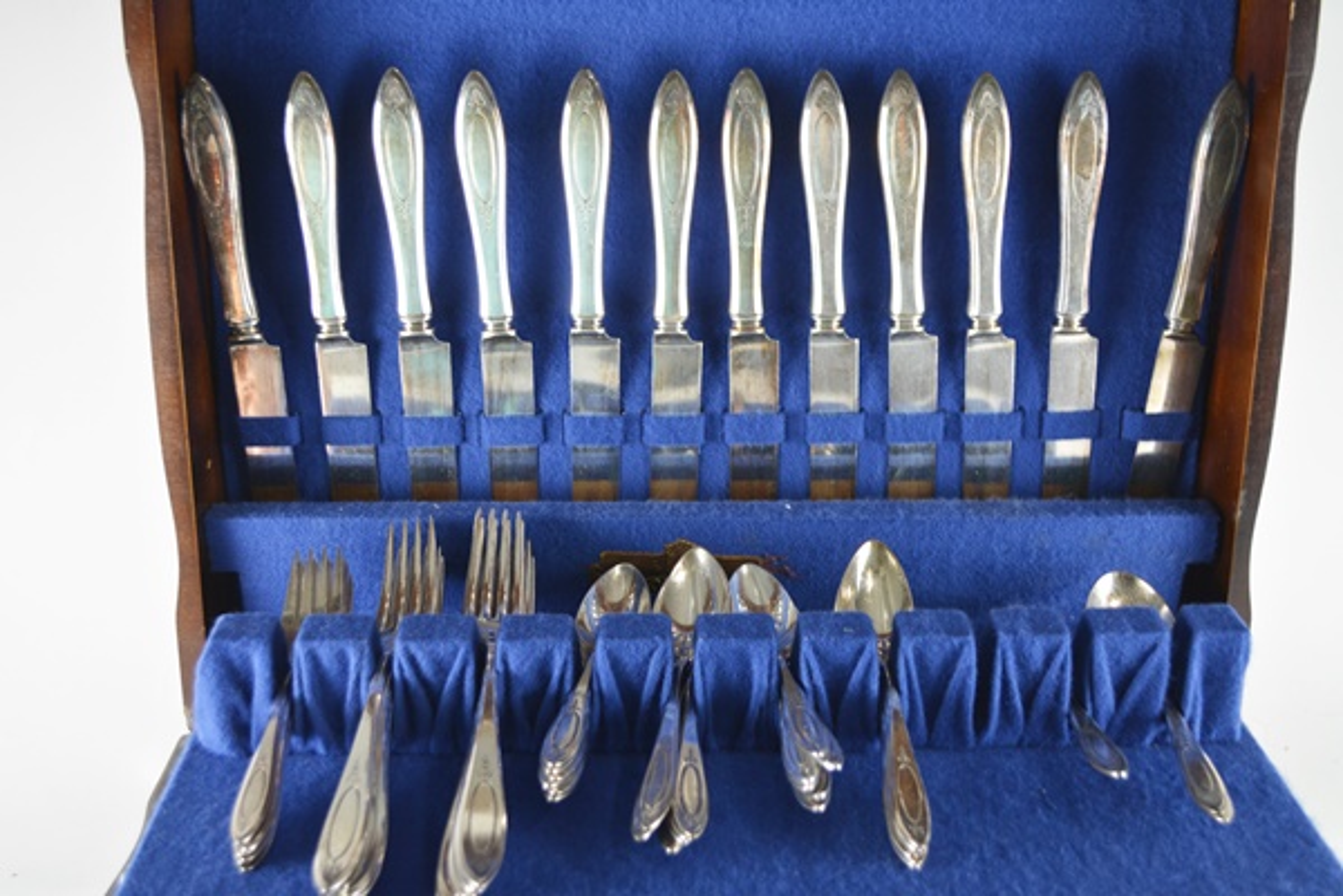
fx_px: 1455
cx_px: 672
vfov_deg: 34.2
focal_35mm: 39
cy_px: 448
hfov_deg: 49.6
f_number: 4.5
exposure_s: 1/80
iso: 400
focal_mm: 26
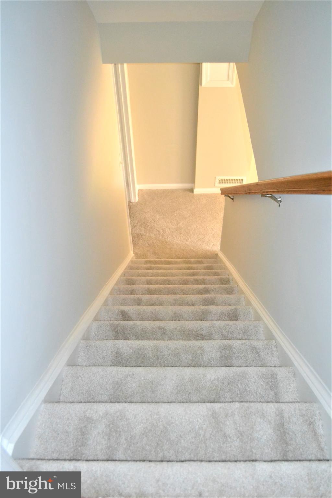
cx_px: 166
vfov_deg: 57.2
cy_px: 249
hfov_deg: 40.0
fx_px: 456
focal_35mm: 33
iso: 3200
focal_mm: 22
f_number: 3.8
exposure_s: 1/60
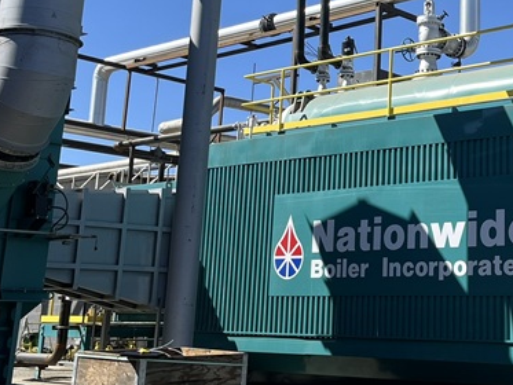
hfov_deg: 28.8
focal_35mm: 65
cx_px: 448
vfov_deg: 22.3
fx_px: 964
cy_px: 73
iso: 50
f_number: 1.6
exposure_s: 1/2688
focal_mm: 5.1
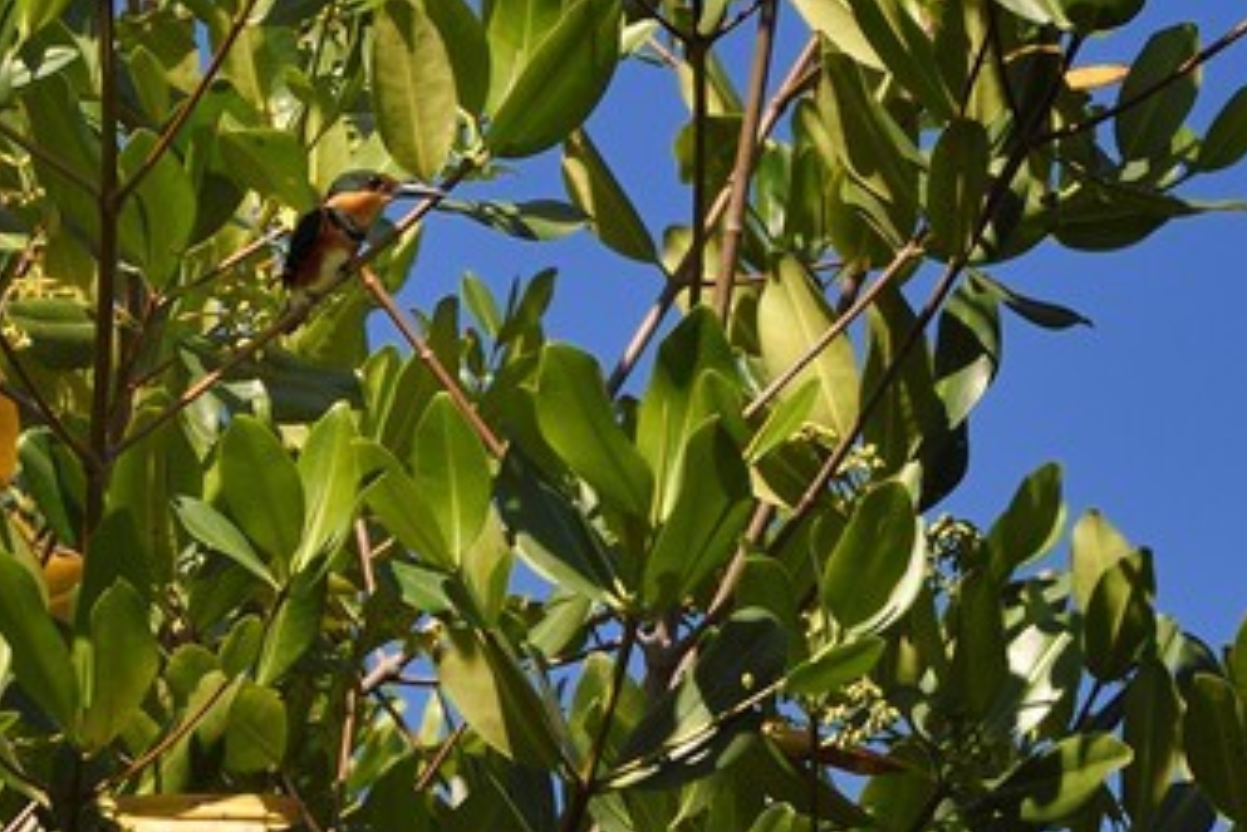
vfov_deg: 5.4
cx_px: 718
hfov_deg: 8.1
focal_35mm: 253
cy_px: 392
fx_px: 8767
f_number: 16
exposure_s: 1/320
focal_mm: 200
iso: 400
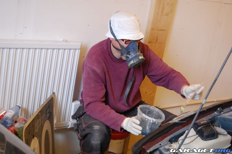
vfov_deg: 21.5
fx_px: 405
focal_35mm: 63
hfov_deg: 32.0
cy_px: 77
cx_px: 116
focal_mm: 42
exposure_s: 1/25
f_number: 5.3
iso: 800
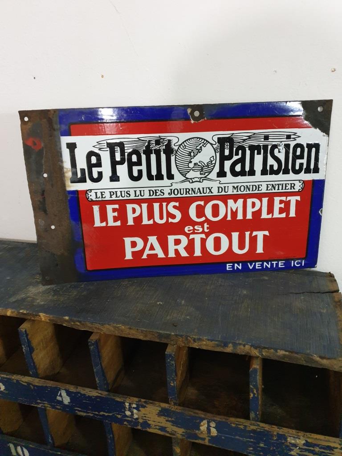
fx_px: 343
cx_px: 171
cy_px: 228
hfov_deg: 53.1
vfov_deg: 67.3
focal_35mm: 26
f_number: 1.5
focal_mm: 4.3
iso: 400
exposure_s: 1/50
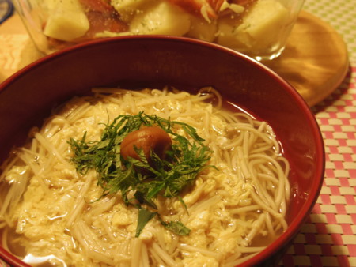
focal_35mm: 47
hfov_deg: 40.4
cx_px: 178
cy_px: 134
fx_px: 484
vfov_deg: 30.9
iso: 500
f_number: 2.5
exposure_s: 1/40
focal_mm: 8.5
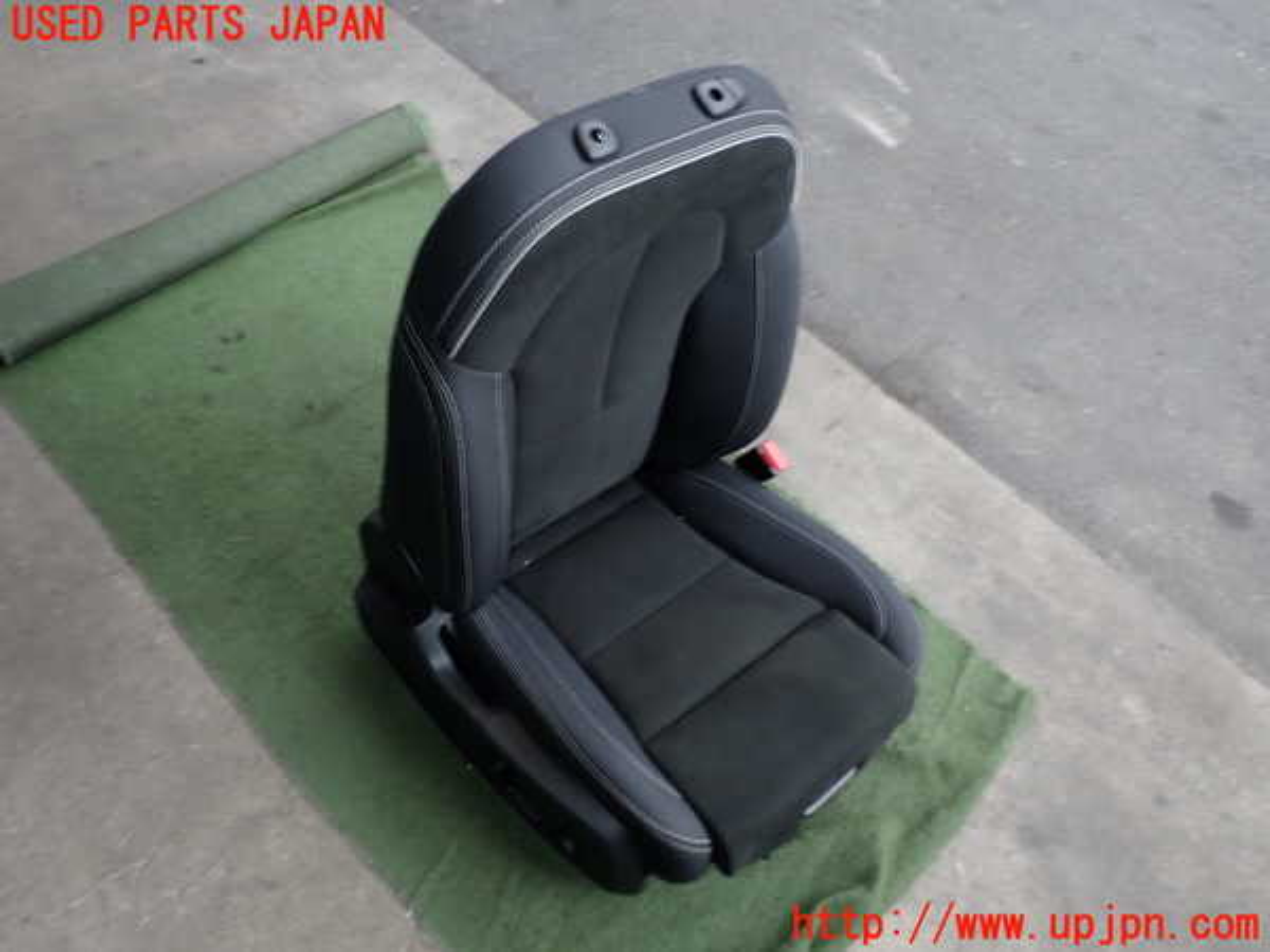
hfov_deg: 60.0
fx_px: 1101
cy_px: 476
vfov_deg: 46.8
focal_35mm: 30
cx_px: 635
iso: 200
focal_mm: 5.4
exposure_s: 1/30
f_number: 6.3
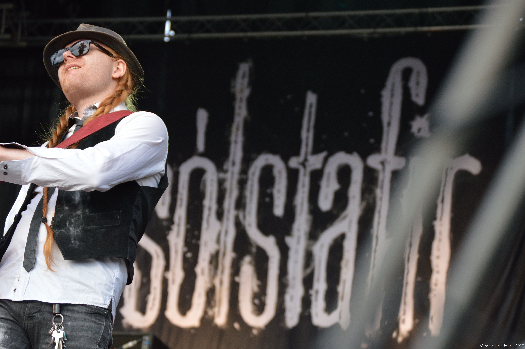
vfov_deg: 11.4
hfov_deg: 17.1
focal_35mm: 120
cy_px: 174
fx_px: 1748
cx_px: 262
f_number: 5
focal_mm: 80
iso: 400
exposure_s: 1/400
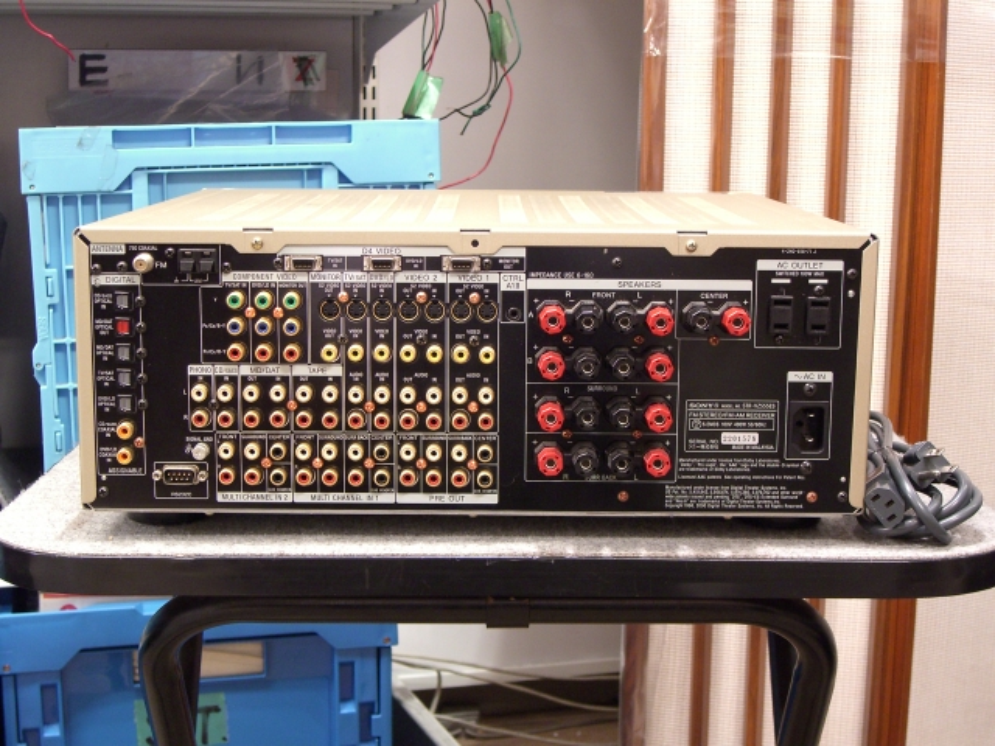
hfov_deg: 33.8
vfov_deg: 25.7
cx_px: 498
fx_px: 1638
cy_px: 373
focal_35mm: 57
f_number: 3.6
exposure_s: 1/6
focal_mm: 11.8
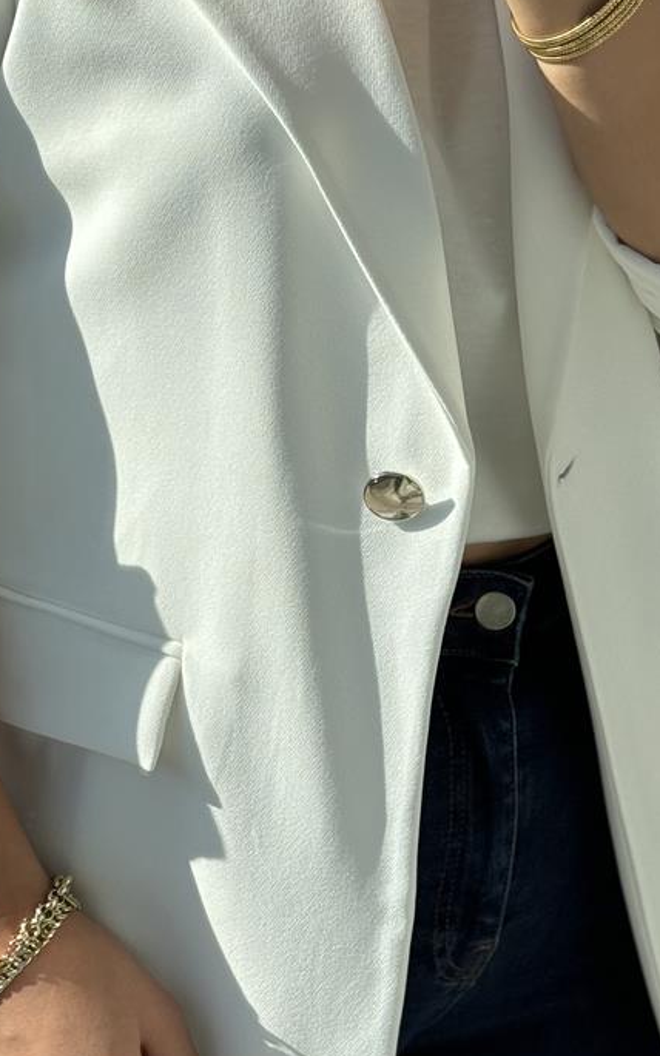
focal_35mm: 99
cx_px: 304
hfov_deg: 13.2
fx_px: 2850
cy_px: 477
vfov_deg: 21.0
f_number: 1.78
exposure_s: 1/1395
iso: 64
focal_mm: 6.86
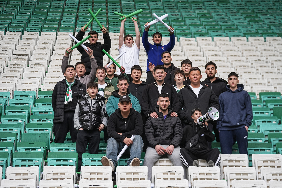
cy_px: 94
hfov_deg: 15.5
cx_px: 141
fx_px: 1034
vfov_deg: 10.4
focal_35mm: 132
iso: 500
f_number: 2.8
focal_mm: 132
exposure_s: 1/800
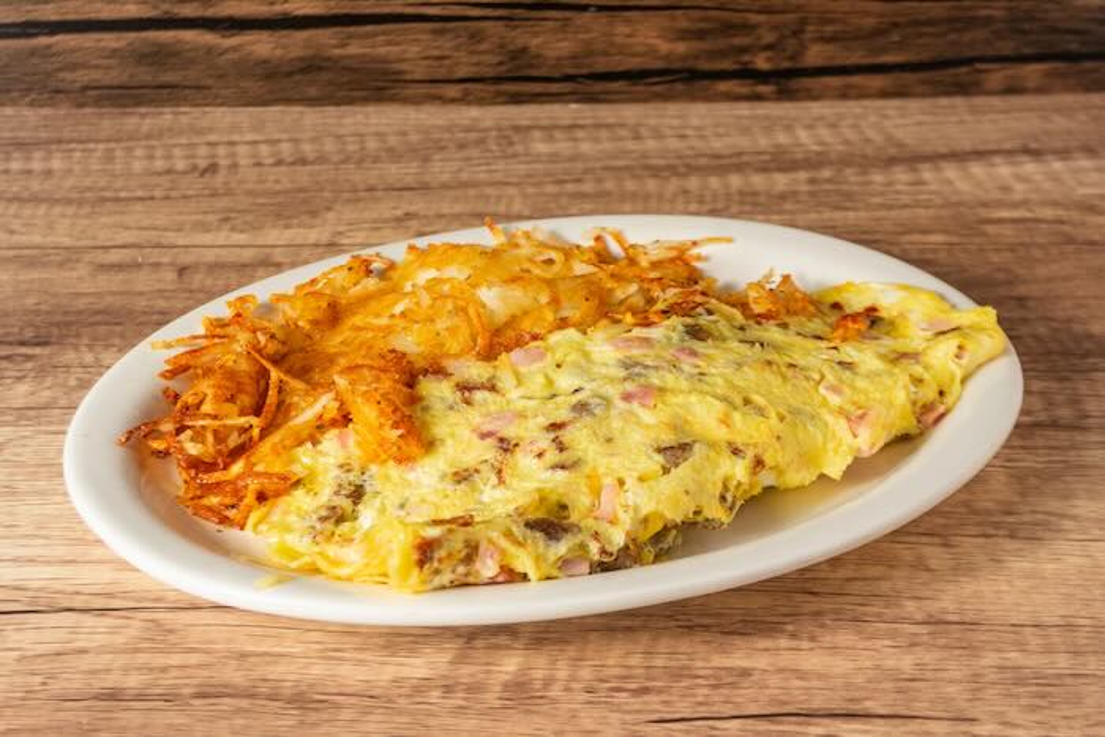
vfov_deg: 21.3
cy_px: 368
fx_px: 1965
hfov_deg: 31.4
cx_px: 552
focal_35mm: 64
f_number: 8
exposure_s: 1/100
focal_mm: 43
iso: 500
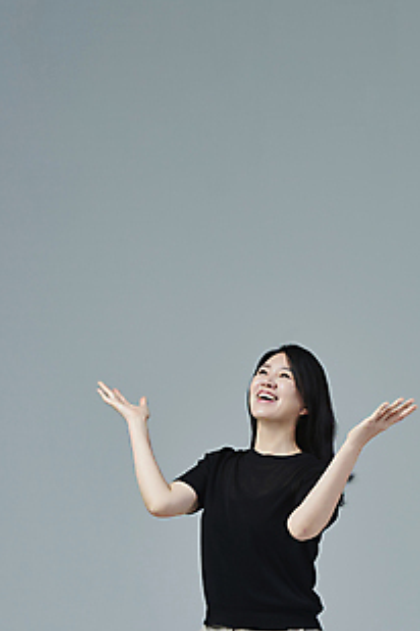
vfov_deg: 20.2
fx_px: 1767
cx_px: 203
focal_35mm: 101
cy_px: 406
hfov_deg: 13.6
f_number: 14
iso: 100
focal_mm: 78
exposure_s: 1/125
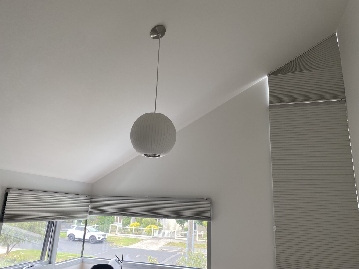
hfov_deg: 67.3
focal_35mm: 26
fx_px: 270
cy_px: 134
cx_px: 180
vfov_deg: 53.1
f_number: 1.8
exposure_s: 1/121
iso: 64
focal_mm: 4.25
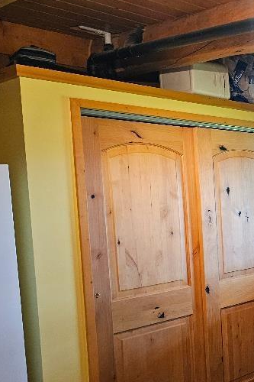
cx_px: 375
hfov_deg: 22.7
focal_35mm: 49
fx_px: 519
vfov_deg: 40.1
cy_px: 235
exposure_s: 1/120
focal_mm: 6.3
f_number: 1.7
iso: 800
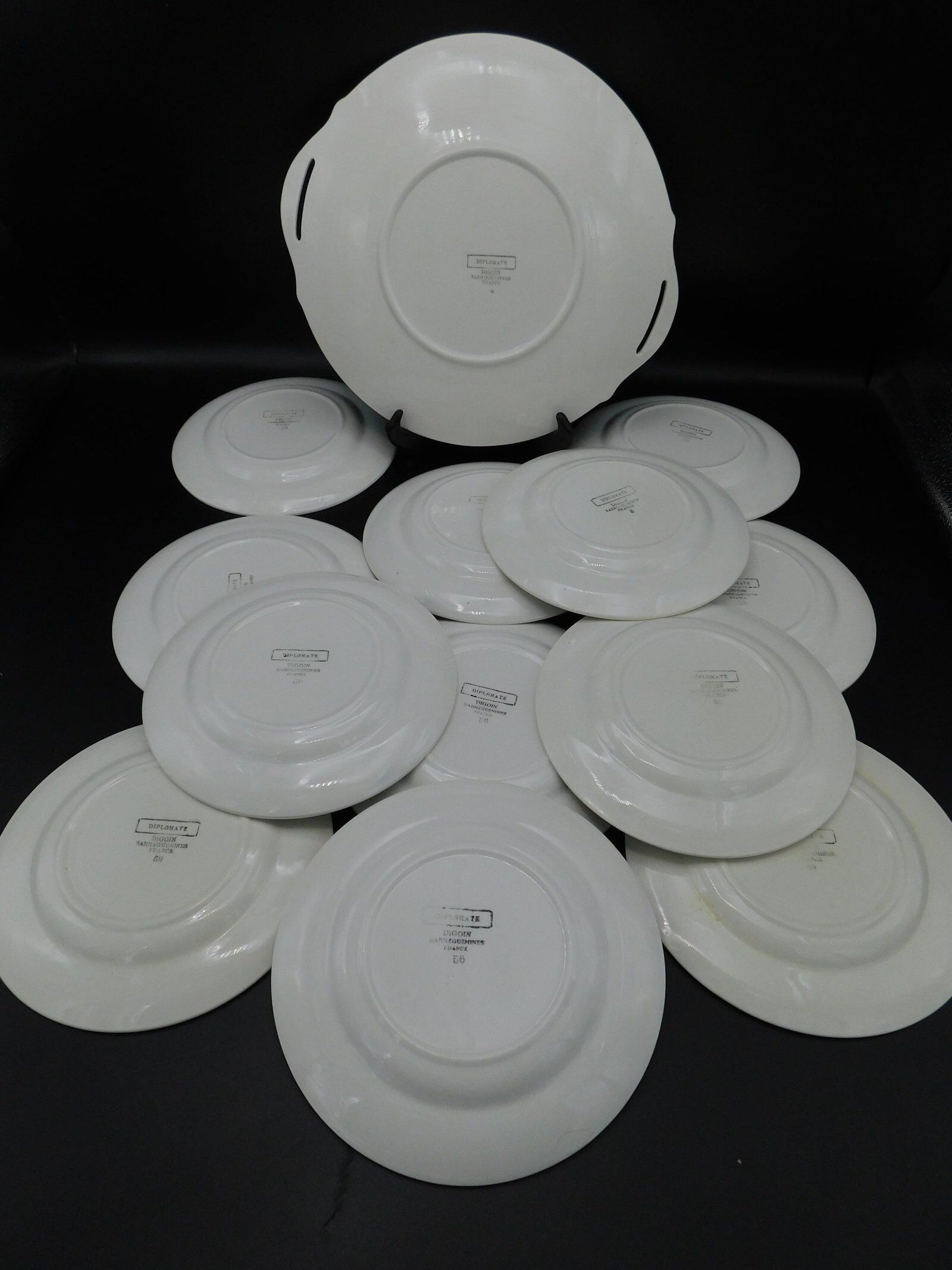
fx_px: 843
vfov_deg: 73.9
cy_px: 635
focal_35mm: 23
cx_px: 476
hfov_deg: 58.9
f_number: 3
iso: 125
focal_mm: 4
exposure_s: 1/400
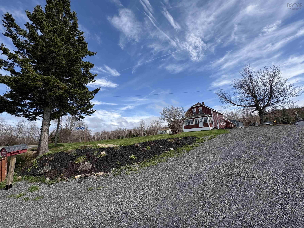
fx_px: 123
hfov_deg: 102.1
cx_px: 152
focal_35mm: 14
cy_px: 114
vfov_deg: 85.7
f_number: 2.2
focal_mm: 2.22
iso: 50
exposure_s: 1/2985
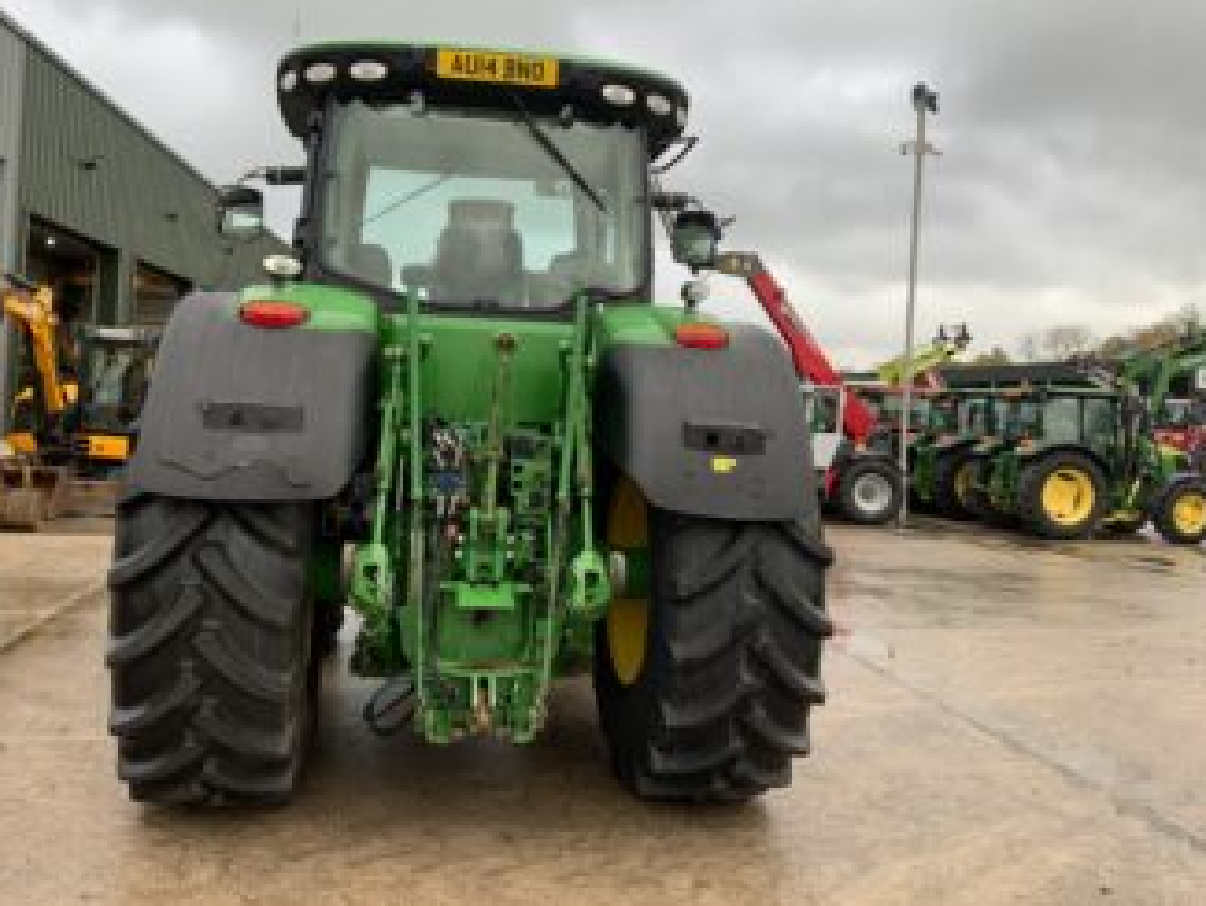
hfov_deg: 56.8
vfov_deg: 44.2
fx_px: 1116
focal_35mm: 32
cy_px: 418
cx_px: 573
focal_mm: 3
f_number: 1.8
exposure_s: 1/122
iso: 25
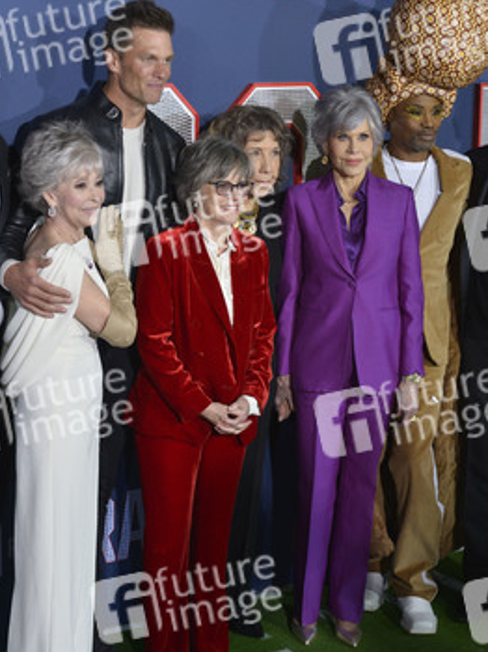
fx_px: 1449
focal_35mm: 77
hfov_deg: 19.1
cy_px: 320
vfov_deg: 25.4
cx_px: 241
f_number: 6.3
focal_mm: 70
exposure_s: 1/320
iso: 2000
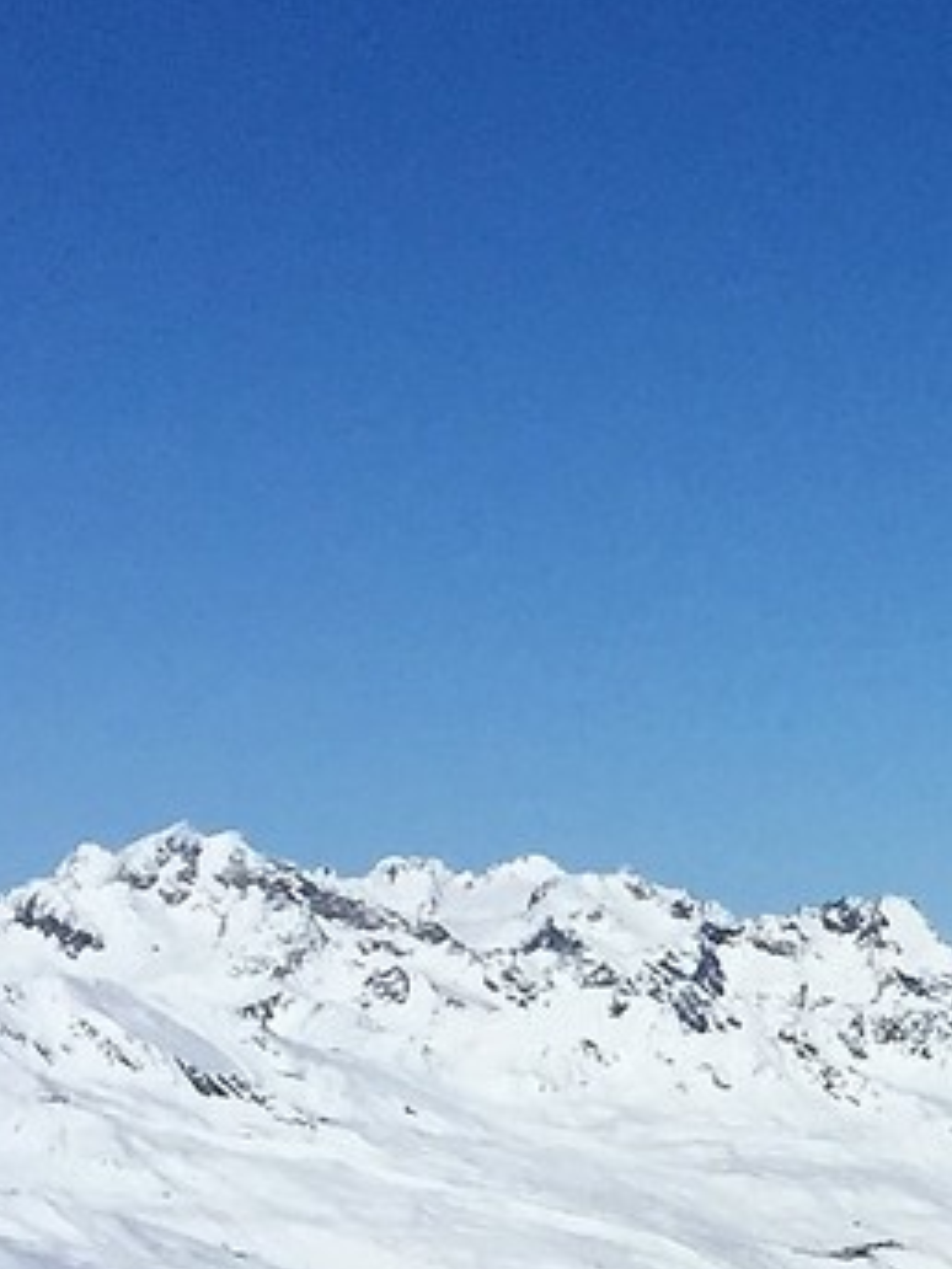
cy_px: 1741
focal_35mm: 135
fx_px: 4950
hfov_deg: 10.3
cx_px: 1756
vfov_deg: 13.9
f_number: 2.2
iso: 32
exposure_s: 1/9901
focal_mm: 4.15
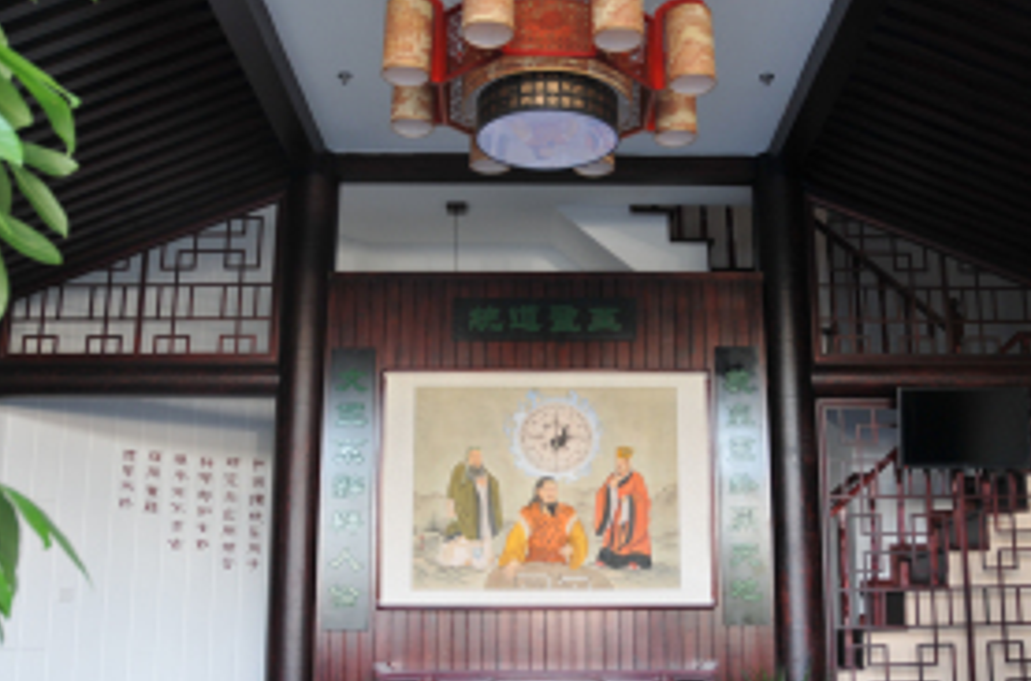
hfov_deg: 49.6
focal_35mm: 39
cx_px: 581
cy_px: 370
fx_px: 1114
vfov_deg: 34.0
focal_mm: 18
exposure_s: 1/25
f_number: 3.5
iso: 200
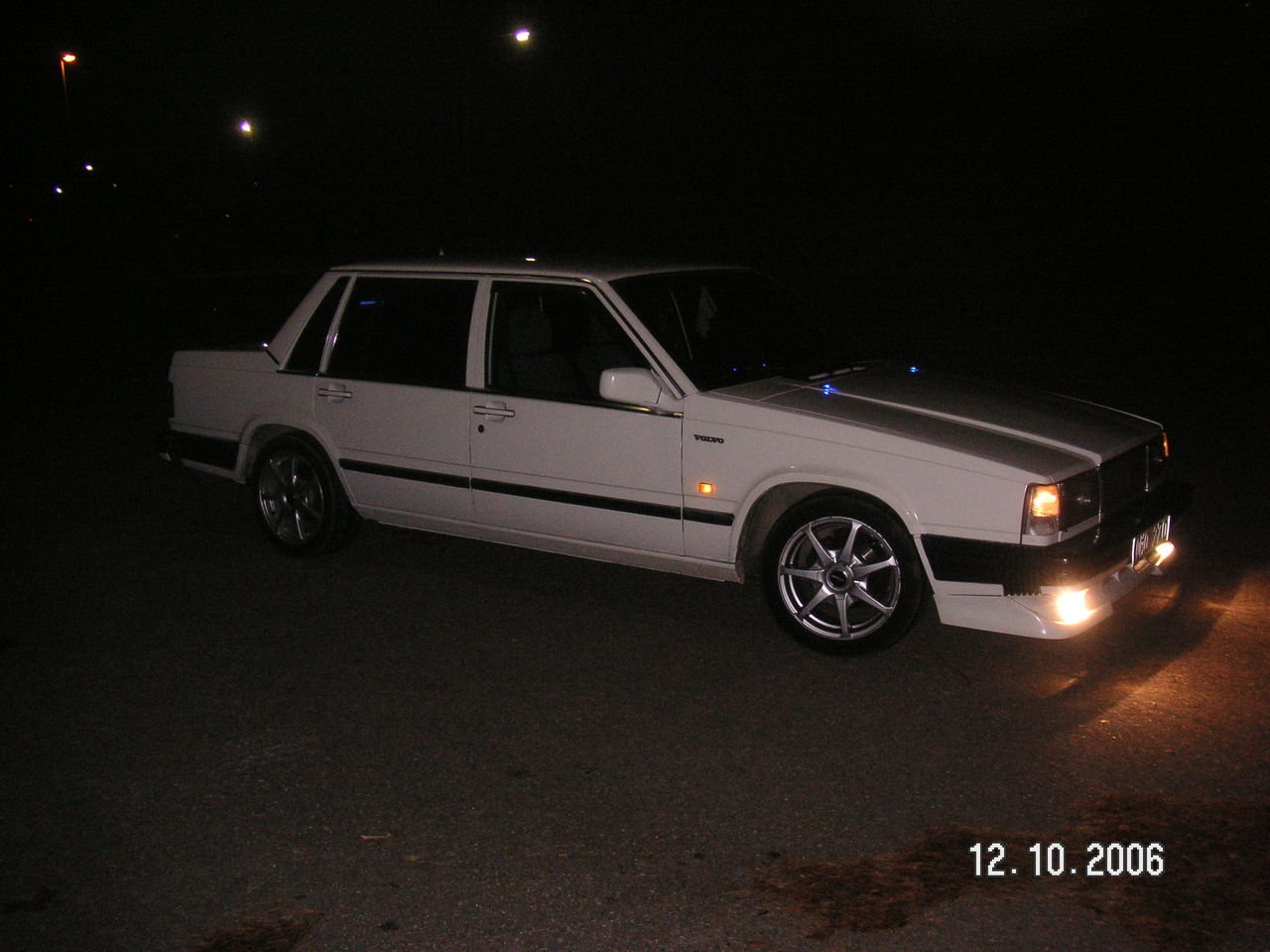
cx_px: 635
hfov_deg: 50.1
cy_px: 476
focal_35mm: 37
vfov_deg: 38.7
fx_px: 1357
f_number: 2.8
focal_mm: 6.1
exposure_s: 1/45
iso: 160
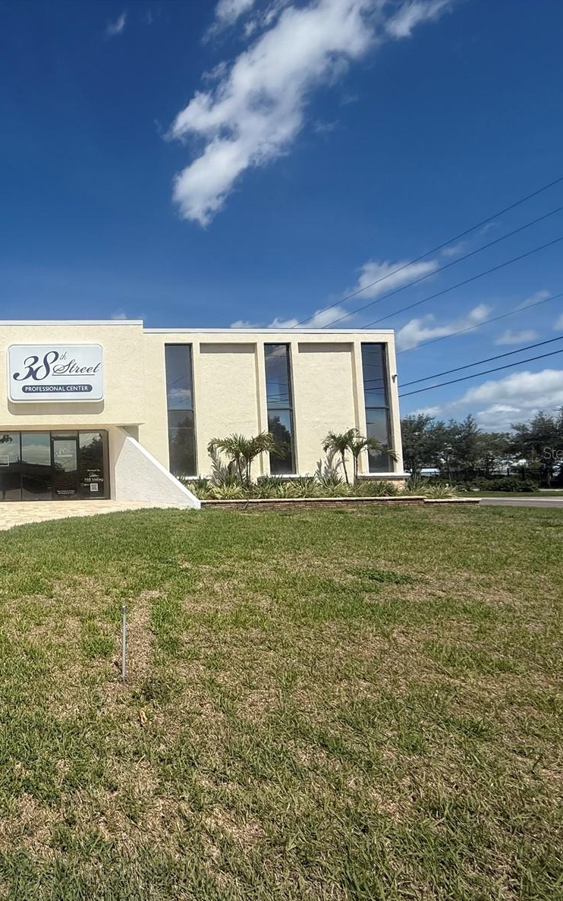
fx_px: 491
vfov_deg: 85.1
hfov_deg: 49.4
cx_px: 8
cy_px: 452
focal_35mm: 20
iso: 50
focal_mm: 2.22
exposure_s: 1/5618
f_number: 2.2
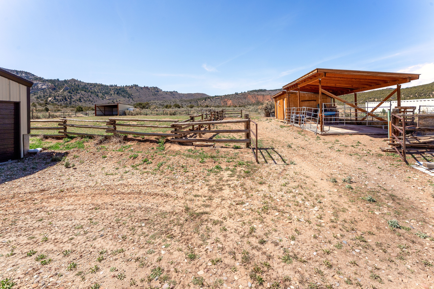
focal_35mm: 14
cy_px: 144
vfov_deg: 81.2
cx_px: 217
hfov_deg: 104.3
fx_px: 169
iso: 400
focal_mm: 14
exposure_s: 1/1000
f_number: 10
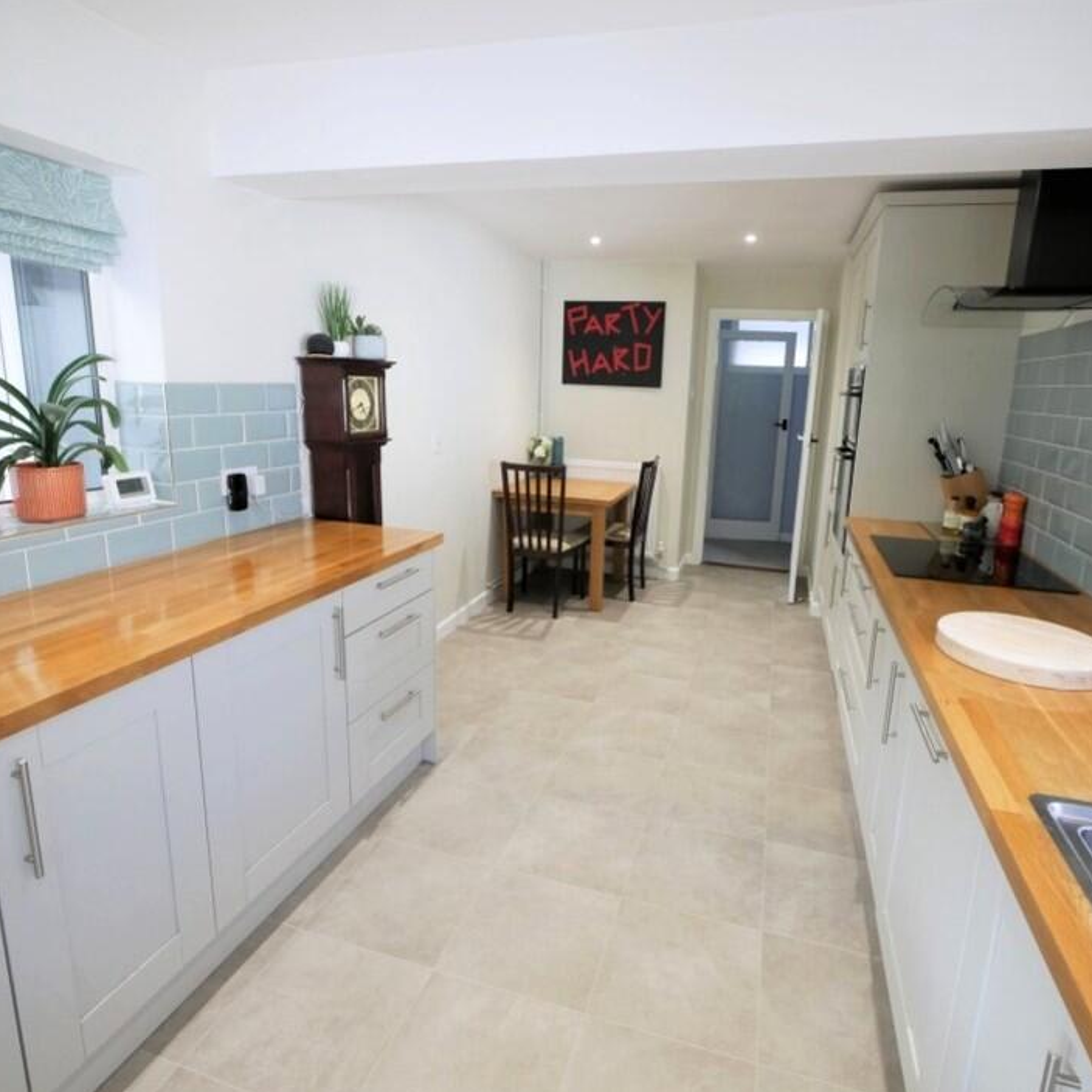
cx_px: 605
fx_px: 642
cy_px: 517
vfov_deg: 80.7
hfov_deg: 80.4
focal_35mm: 18
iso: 1000
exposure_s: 1/60
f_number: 4
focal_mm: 7
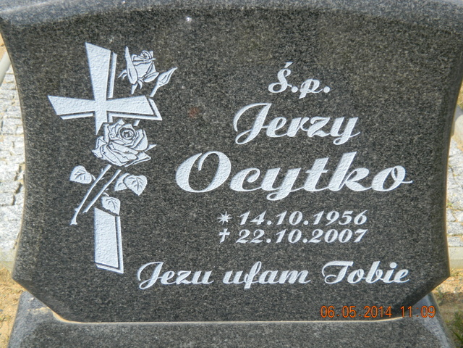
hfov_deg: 23.6
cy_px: 174
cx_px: 232
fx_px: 1110
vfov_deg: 17.8
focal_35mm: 83
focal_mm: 14.9
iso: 80
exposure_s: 1/248
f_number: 4.8
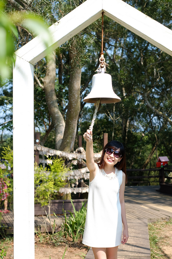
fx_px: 380
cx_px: 86
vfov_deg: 37.5
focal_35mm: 53
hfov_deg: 25.5
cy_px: 130
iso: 200
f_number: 2.8
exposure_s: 1/1200
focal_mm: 35
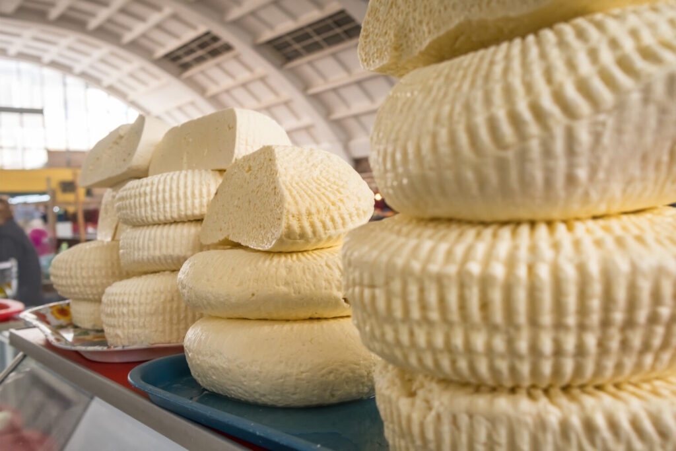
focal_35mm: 35
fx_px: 657
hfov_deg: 54.4
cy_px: 226
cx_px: 338
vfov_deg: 37.9
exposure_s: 1/140
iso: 800
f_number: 5
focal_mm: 23
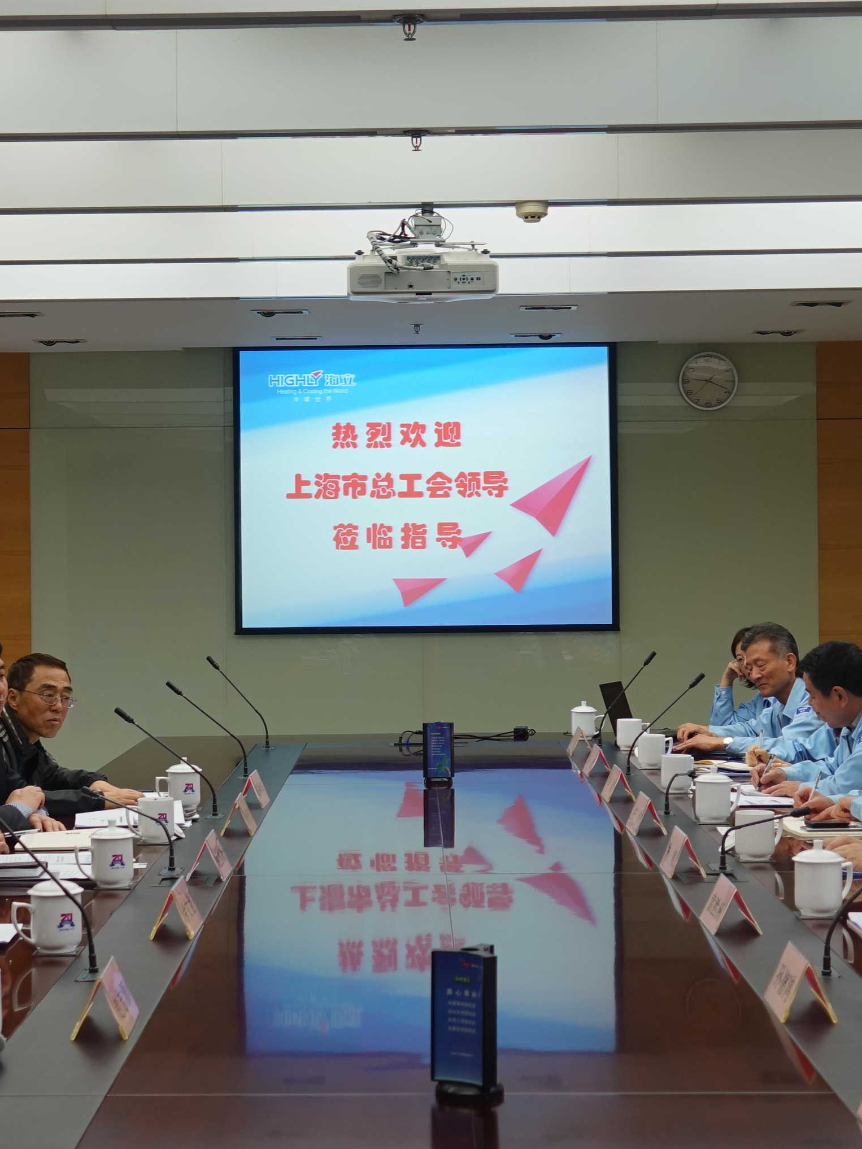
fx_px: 2257
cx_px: 362
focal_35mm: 68
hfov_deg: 21.6
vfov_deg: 28.6
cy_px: 558
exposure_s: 1/60
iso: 125
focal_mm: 13.53
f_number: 2.8
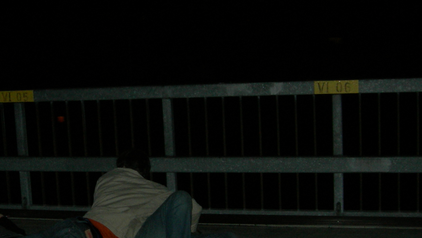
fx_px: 716
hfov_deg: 32.3
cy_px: 110
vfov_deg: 18.8
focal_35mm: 64
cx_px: 117
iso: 200
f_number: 4.8
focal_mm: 7.5
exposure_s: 1/60.1
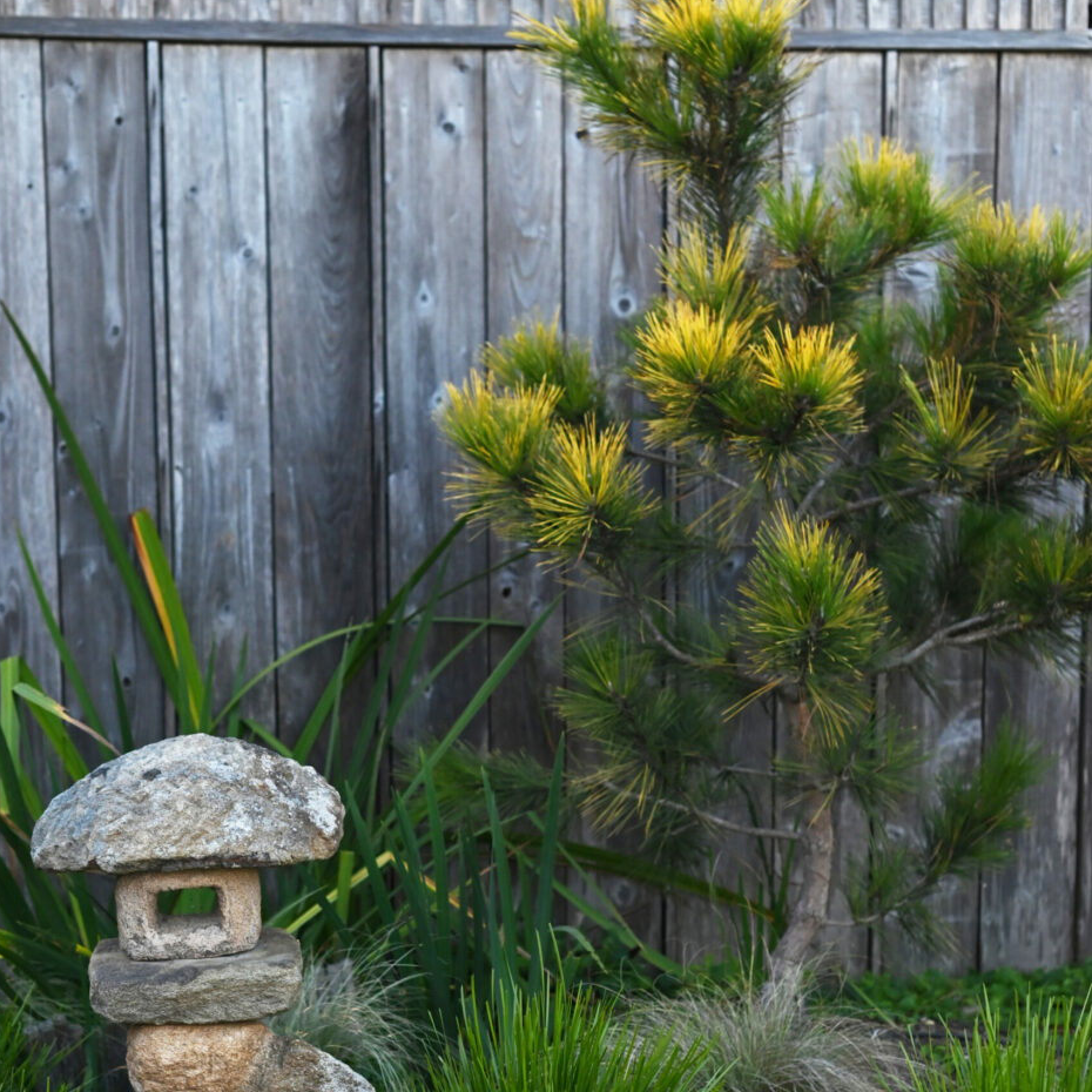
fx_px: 2284
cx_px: 544
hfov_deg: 26.9
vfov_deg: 26.7
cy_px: 721
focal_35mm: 64
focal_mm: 50
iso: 1250
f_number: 4
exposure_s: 1/1000
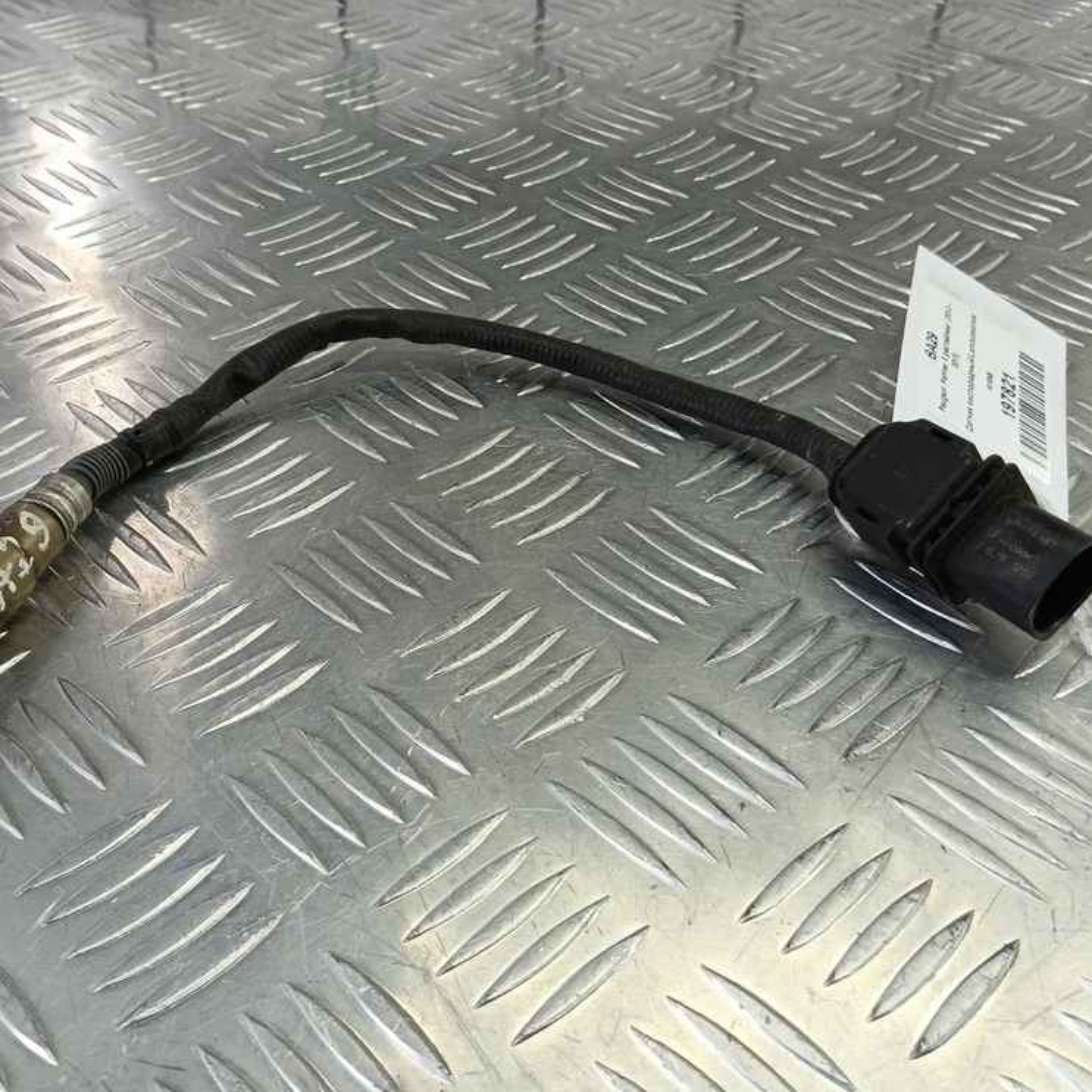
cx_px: 447
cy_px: 539
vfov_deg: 57.3
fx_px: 999
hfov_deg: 56.9
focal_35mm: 28
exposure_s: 1/50
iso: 104
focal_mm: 4.11
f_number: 1.6
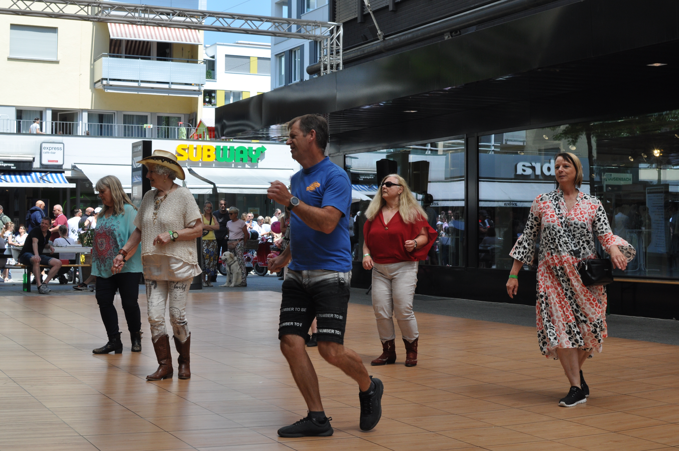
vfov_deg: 25.7
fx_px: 989
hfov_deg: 37.9
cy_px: 226
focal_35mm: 52
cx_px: 340
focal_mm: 35
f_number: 9
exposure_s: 1/320
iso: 400
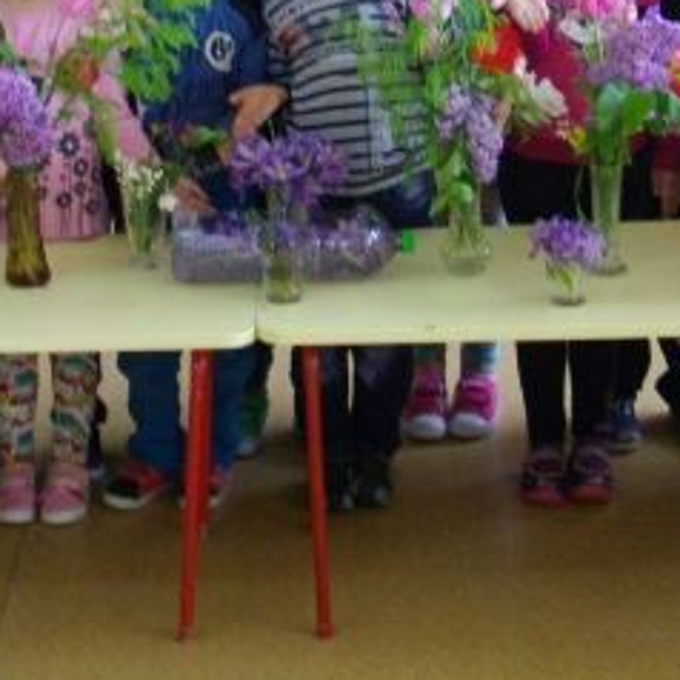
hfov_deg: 15.8
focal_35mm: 110
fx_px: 2445
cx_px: 266
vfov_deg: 15.2
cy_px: -166
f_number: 2.8
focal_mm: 6.2
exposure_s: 1/50
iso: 200
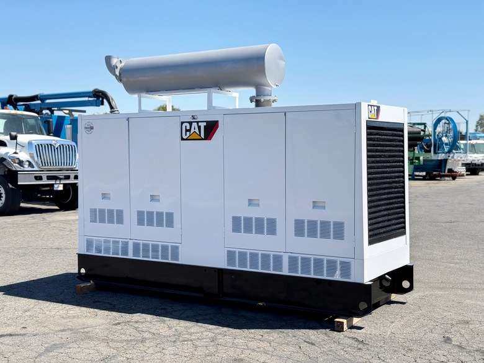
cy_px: 182
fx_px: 671
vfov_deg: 30.3
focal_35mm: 48
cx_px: 242
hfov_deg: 39.7
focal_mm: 6.76
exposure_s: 1/3817
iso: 64
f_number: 1.78
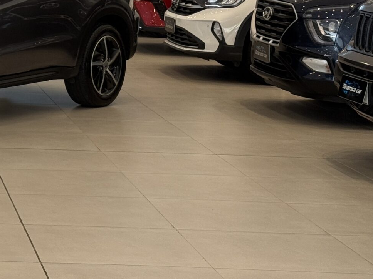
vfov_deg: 11.6
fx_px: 1368
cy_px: 17
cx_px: -112
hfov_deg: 14.8
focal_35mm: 127
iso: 80
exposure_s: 1/60
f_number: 1.78
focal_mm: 6.76
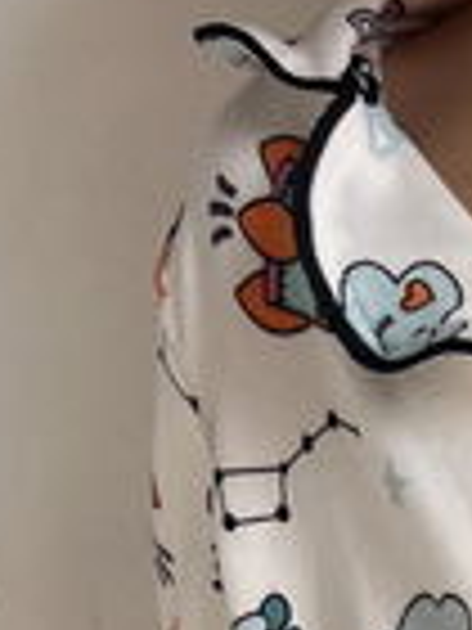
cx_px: 836
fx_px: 1800
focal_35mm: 99
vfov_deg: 16.6
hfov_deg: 13.5
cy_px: 1132
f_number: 1.6
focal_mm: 5.1
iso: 40
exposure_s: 1/271
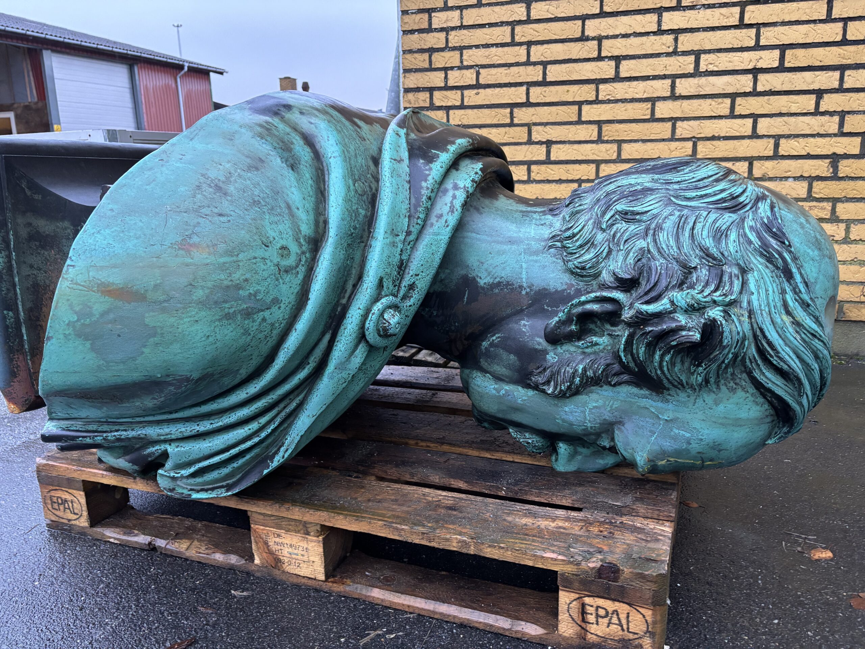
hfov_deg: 67.3
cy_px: 324
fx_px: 650
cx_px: 432
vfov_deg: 53.1
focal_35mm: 26
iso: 320
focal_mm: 5.96
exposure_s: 1/60
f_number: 1.6
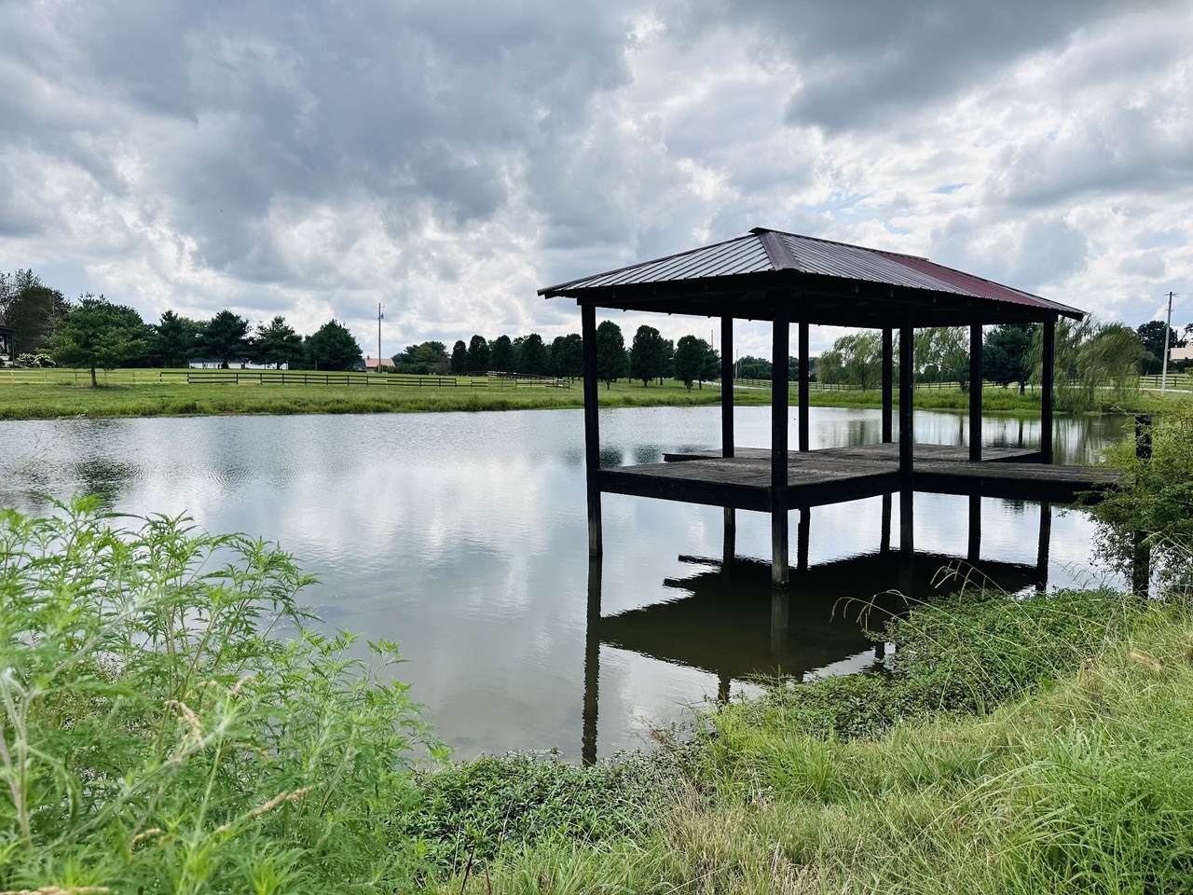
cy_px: 448
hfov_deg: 71.6
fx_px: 827
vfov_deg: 56.8
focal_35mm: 24
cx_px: 596
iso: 80
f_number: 1.78
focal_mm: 6.86
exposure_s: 1/4016
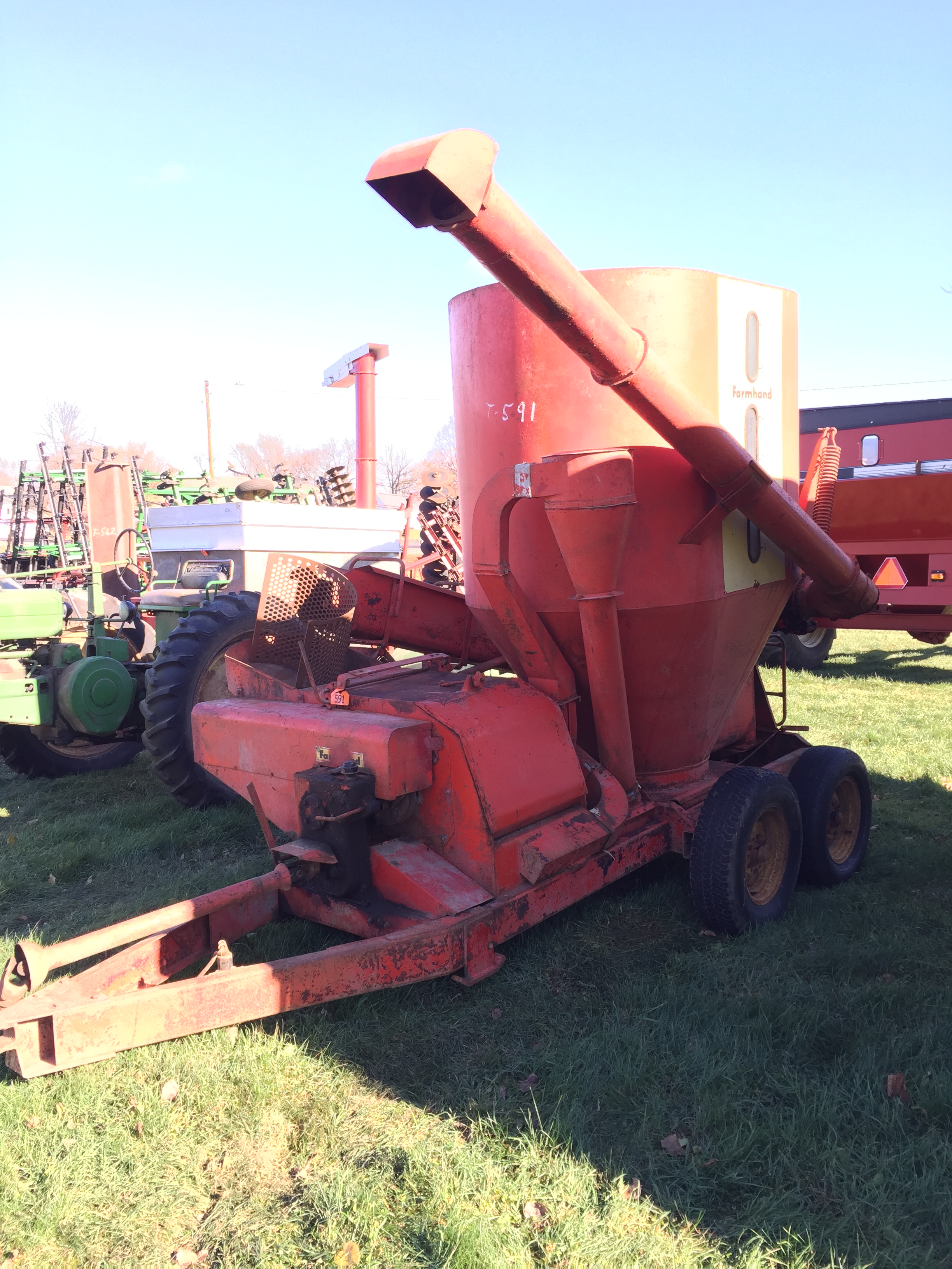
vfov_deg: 61.7
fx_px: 1063
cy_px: 634
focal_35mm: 29
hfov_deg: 48.2
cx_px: 476
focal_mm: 4.15
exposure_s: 1/120
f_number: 2.2
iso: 32
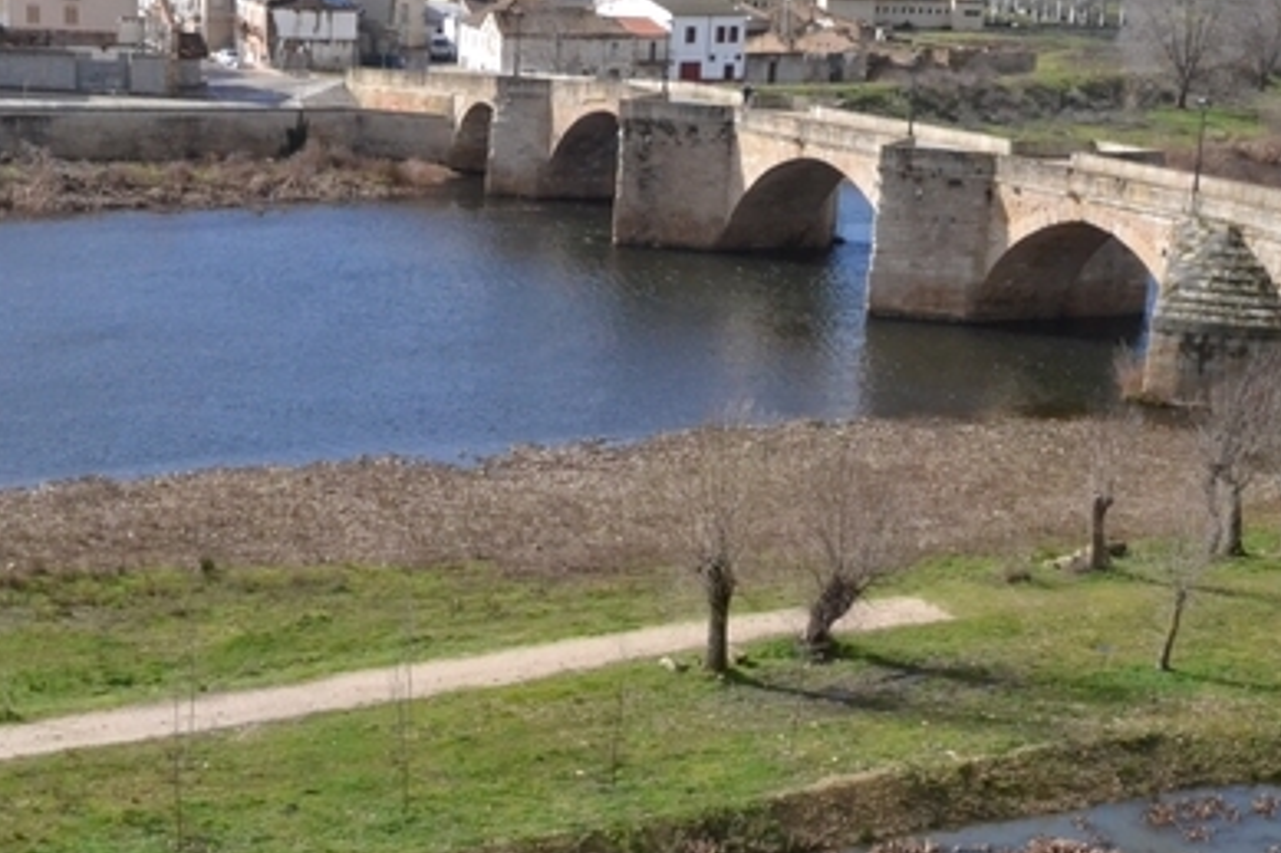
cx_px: 563
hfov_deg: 26.3
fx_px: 2740
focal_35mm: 77
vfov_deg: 17.5
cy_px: 746
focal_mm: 25
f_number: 16
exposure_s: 1/1000
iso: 3200
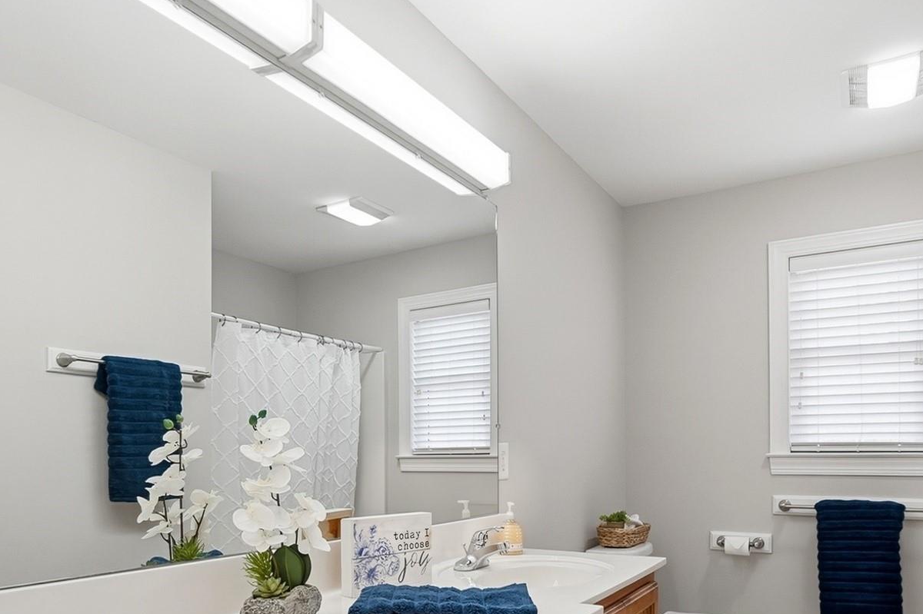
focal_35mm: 25
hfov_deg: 71.5
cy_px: 471
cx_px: 436
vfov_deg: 48.9
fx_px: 641
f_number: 7.1
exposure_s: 1/100
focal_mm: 10
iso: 100
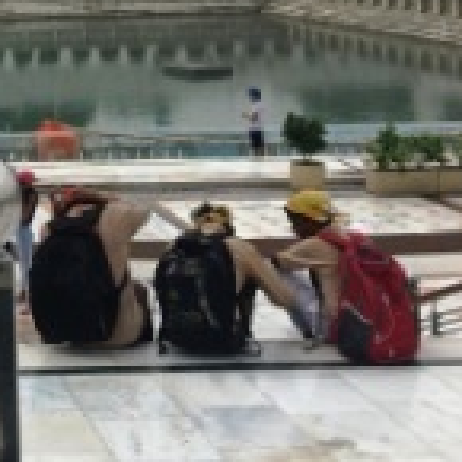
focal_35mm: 79
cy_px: 10
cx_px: -223
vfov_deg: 21.2
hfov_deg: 19.3
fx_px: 1193
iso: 25
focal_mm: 4.15
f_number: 2.2
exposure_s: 1/1603
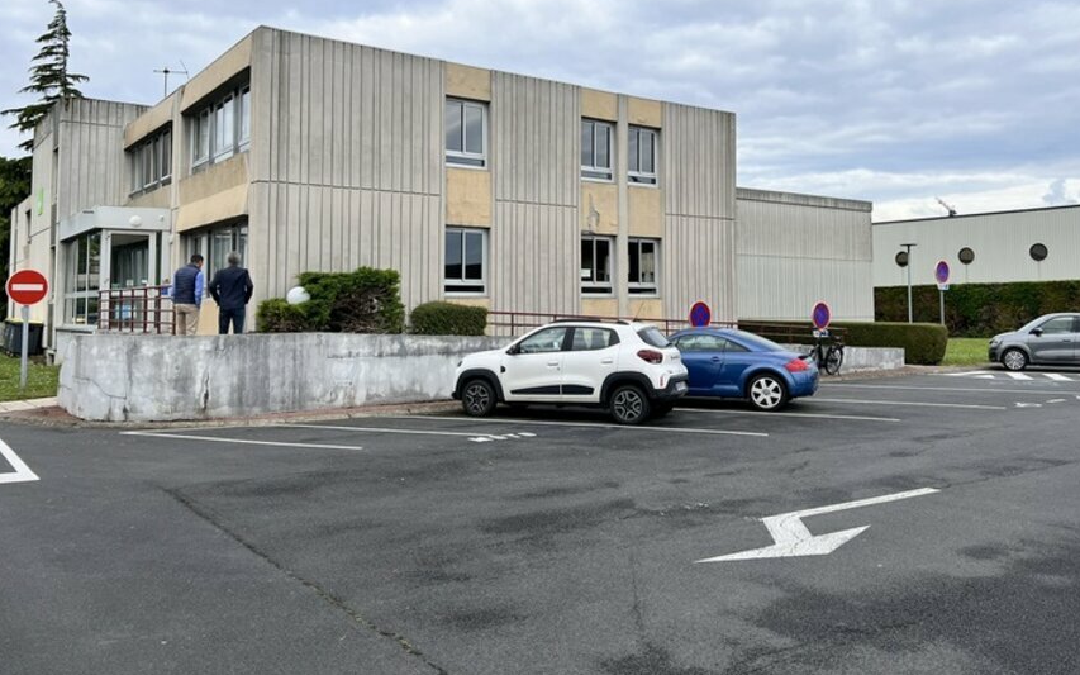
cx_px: 558
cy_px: 244
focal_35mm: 31
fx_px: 912
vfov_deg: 40.3
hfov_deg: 61.2
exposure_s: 1/2695
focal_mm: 5.7
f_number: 1.5
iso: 50
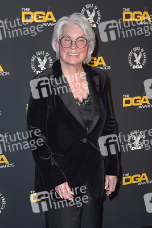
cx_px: 76
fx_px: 240
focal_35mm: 38
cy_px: 114
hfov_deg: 35.1
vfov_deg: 50.7
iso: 500
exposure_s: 1/250
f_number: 6.3
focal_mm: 38
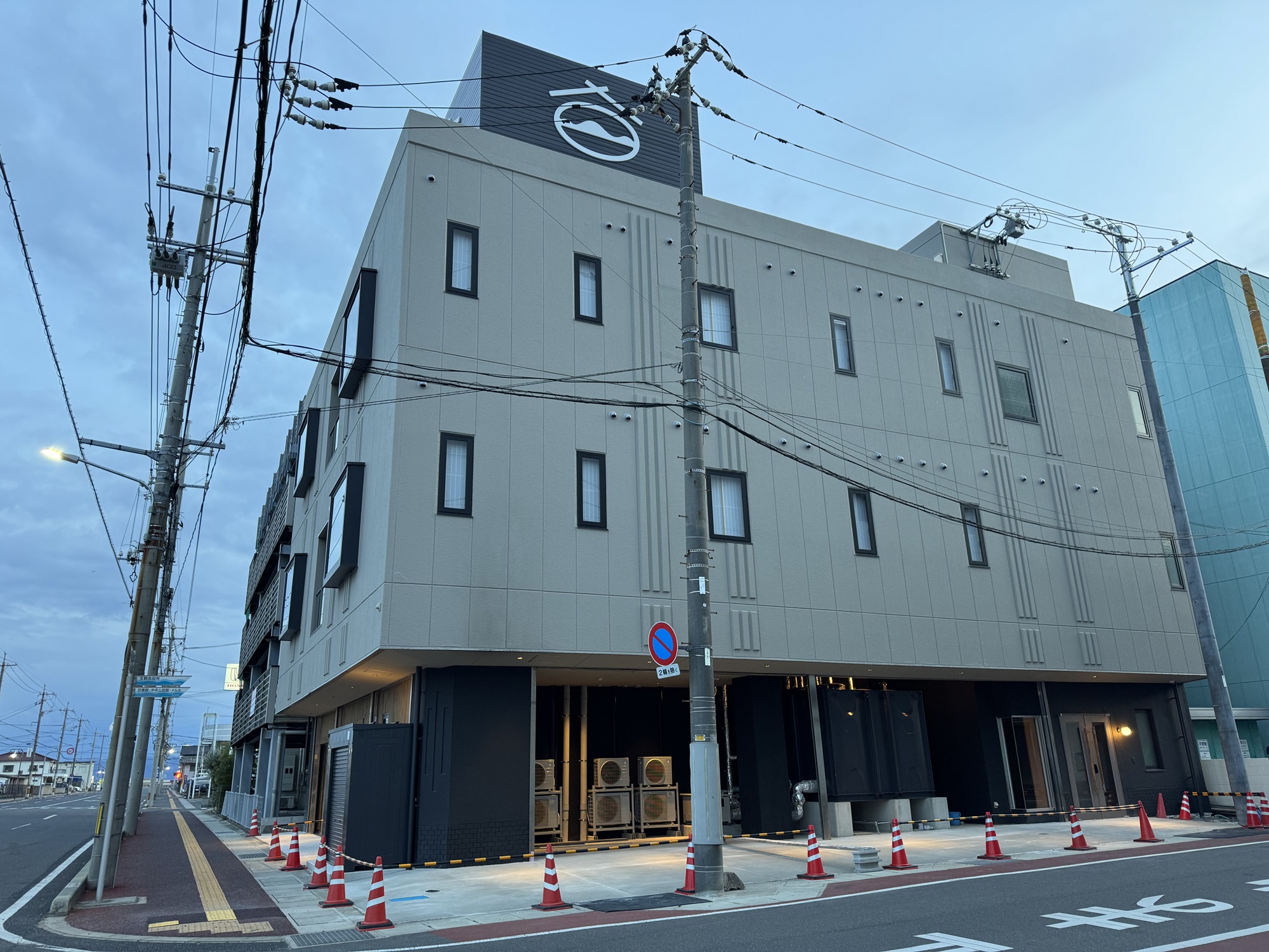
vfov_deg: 56.8
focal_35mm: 24
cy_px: 476
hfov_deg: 71.6
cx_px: 634
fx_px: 880
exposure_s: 1/60
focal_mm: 6.76
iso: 125
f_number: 1.78
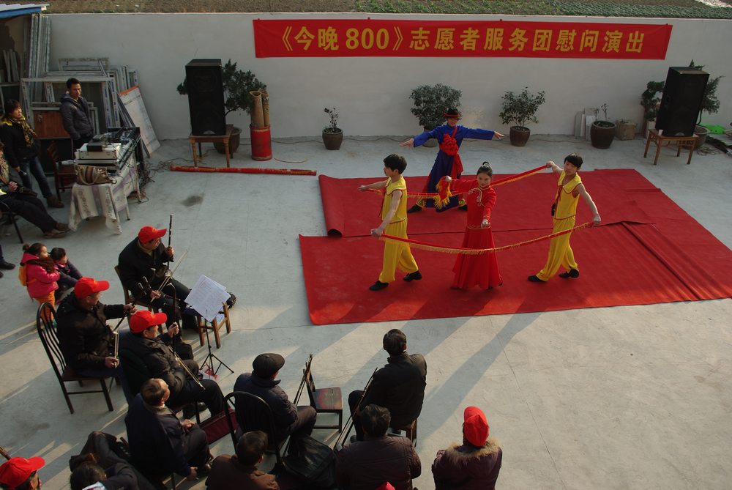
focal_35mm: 31
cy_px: 245
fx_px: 631
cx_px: 366
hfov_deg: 60.2
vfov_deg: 42.4
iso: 100
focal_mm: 21.25
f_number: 6.7
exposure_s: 1/125
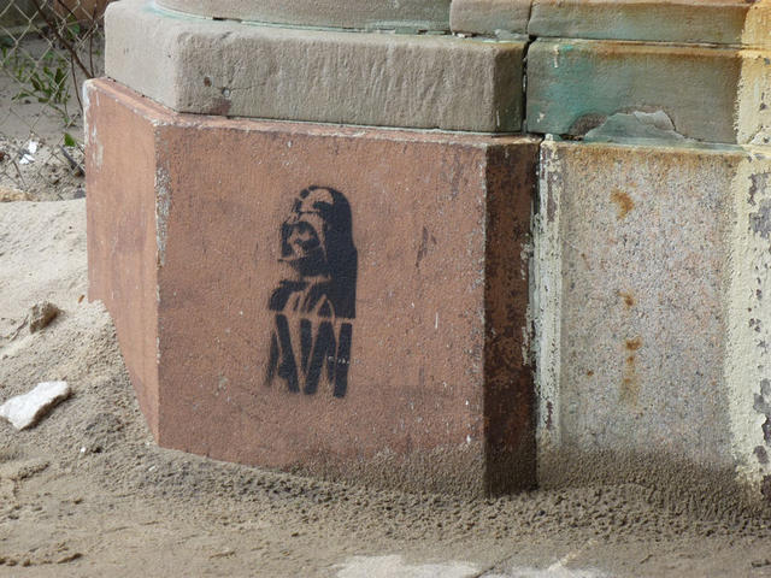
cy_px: 289
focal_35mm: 142
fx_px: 3163
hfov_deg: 13.9
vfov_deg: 10.4
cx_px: 386
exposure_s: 1/160
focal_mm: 25.5
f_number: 5.3
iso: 100
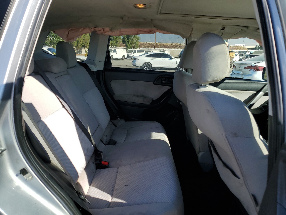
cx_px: 143
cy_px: 108
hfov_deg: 67.3
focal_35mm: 26
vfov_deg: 53.1
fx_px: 215
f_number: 1.5
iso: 50
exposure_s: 1/1111
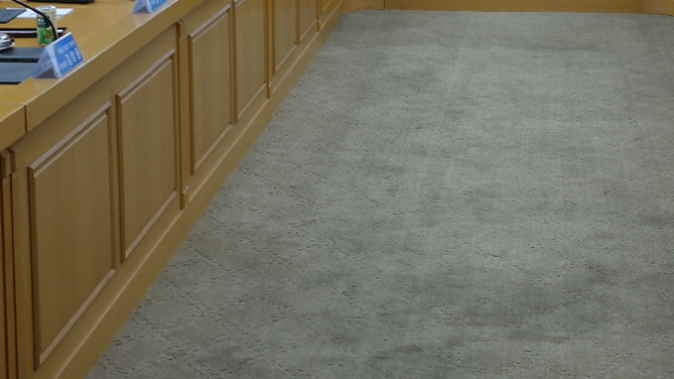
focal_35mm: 80
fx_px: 1430
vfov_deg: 14.8
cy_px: -19
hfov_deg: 26.3
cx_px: 484
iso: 200
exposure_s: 1/40
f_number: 3.5
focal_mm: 20
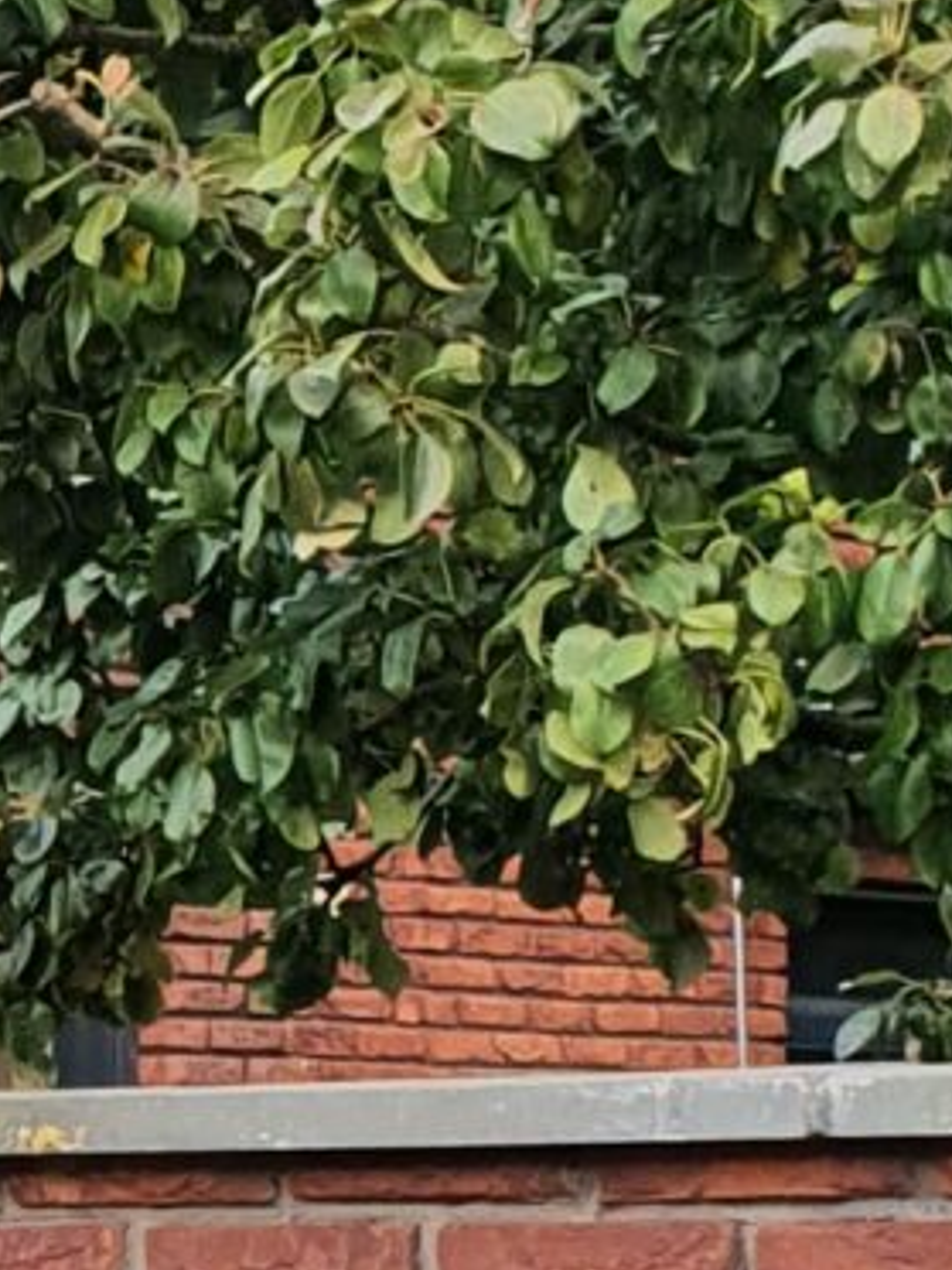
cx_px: -1044
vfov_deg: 10.9
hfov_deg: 7.9
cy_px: 1338
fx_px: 6564
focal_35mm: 179
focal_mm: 4.32
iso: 50
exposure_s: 1/289
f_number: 2.4
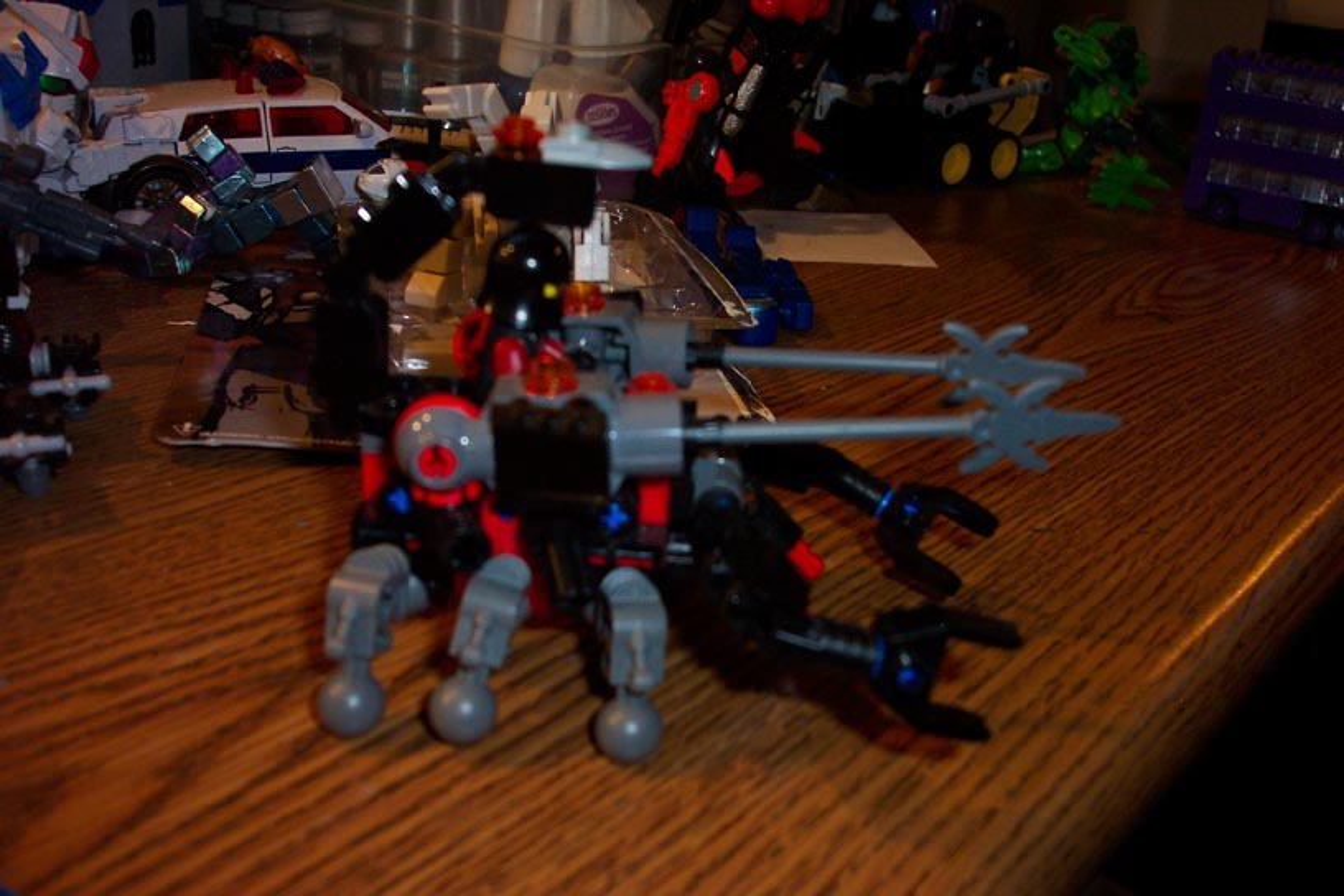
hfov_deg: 54.4
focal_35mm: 35
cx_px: 672
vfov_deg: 37.9
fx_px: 1307
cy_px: 448
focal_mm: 7.5
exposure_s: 1/30
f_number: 2.8
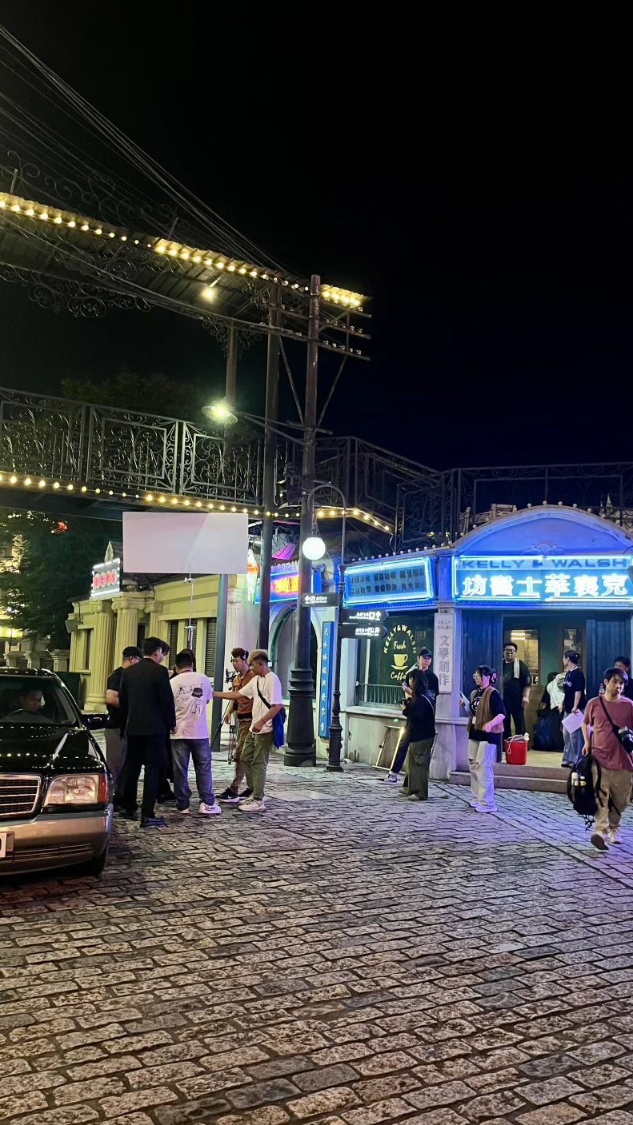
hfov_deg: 40.2
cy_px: 566
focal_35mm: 29
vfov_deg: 66.1
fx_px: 866
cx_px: 306
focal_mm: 5.1
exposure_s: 1/50
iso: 320
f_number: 1.6
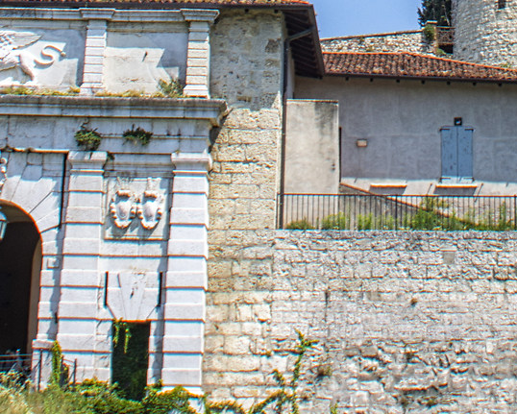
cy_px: -277
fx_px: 1730
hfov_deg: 16.9
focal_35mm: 113
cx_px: 415
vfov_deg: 12.7
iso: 100
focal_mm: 18
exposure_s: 1/125
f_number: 11
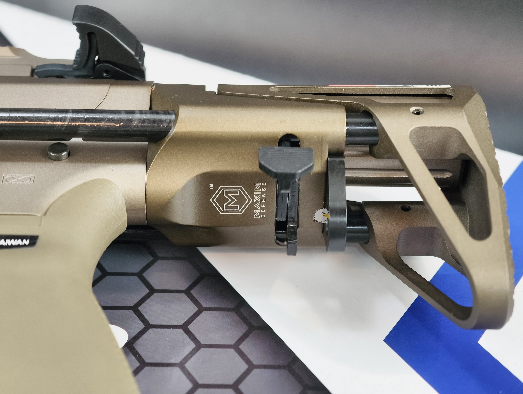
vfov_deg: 17.4
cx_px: 262
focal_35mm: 85
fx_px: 1286
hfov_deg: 23.0
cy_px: 197
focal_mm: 22.48
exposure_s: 1/24
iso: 653
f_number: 2.67
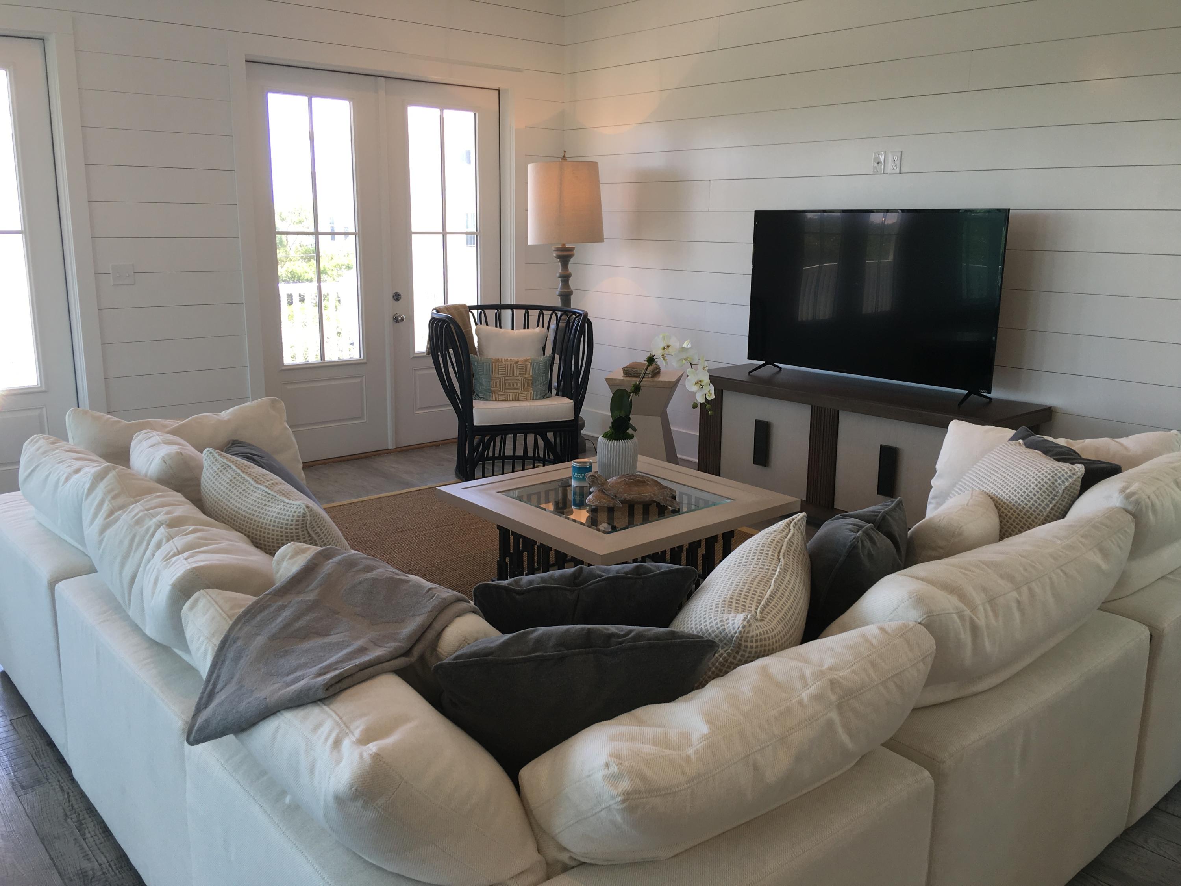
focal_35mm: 29
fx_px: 989
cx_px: 590
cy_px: 443
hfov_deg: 61.7
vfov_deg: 48.2
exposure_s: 1/30
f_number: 2.2
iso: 25
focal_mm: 4.15
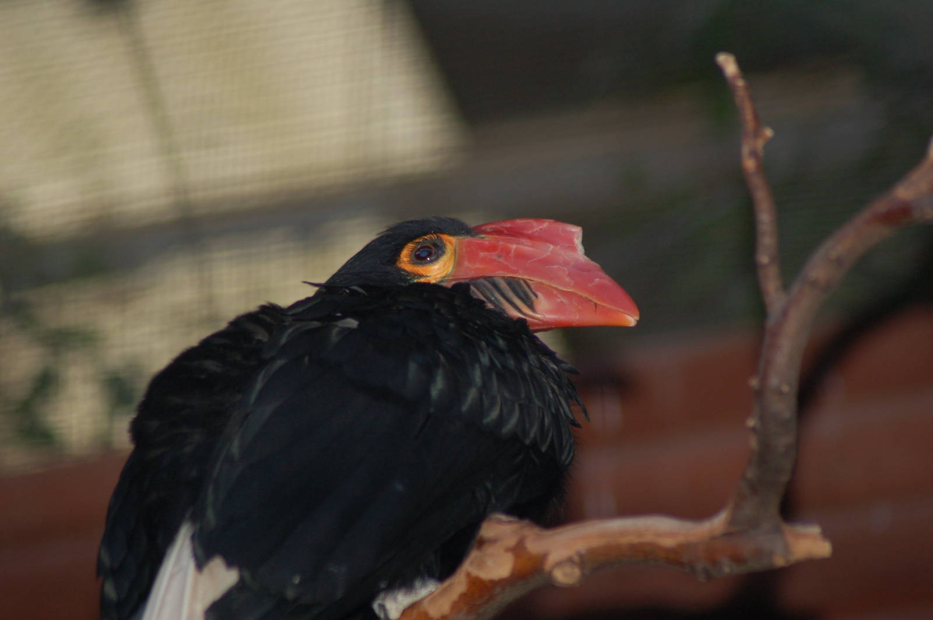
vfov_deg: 5.1
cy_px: 310
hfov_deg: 7.6
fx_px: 6992
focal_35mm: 270
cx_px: 466
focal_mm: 180
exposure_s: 1/60
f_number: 4.8
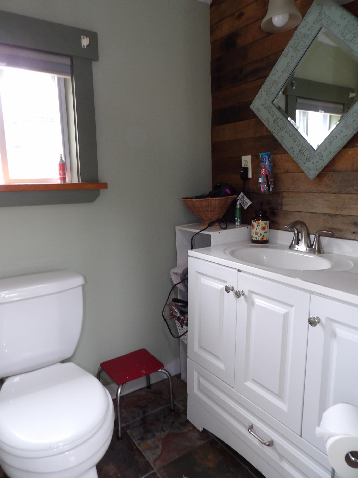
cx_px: 179
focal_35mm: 24
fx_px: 331
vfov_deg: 71.6
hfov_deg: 56.8
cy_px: 239
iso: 200
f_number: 3.2
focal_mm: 4.3
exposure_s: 1/33
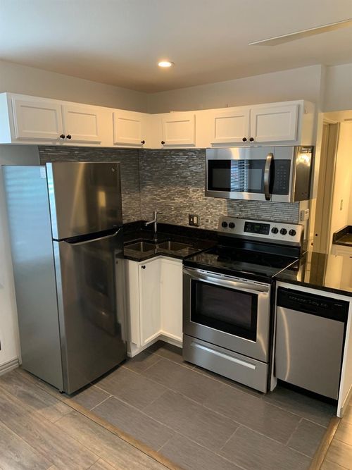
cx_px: 176
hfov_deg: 53.0
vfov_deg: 67.3
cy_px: 235
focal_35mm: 26
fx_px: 353
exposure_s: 1/60
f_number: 1.8
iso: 200
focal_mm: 4.25
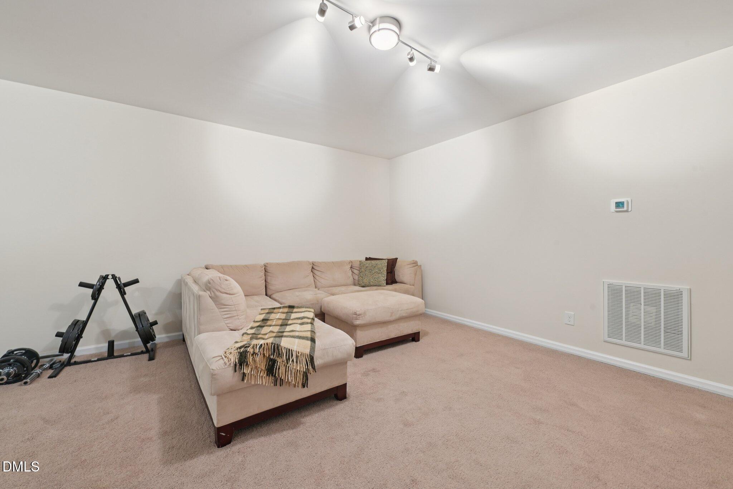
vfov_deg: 81.2
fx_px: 285
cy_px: 244
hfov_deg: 104.3
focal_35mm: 14
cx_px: 366
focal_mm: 14
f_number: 9
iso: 200
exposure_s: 1/2.5
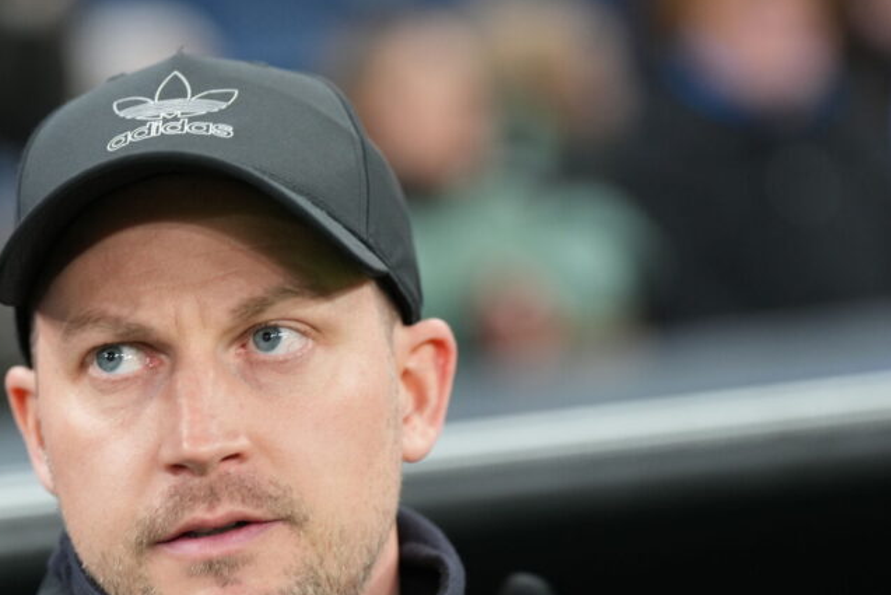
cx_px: 336
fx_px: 5372
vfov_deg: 6.3
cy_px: 438
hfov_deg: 9.5
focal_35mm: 217
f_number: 2.8
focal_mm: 135
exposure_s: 1/400
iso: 1250
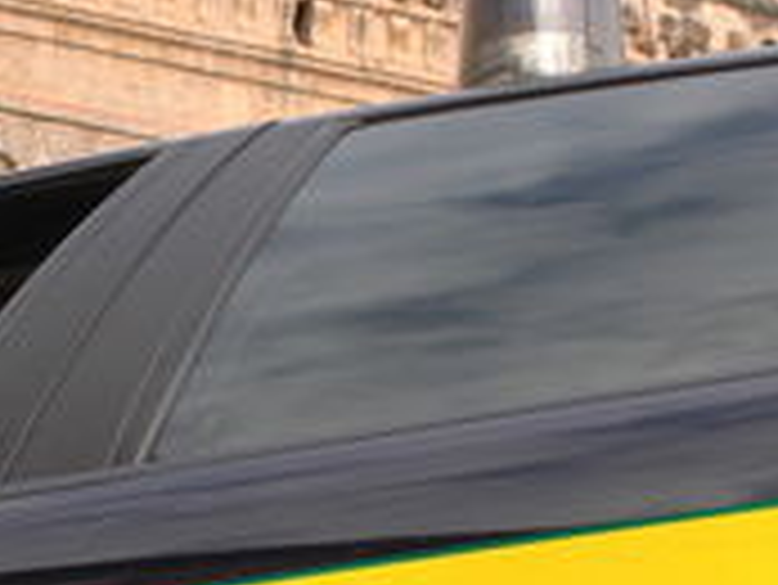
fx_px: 3149
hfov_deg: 13.8
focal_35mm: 140
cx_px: -94
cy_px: 380
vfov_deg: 10.6
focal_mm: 28
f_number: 8
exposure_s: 1/500
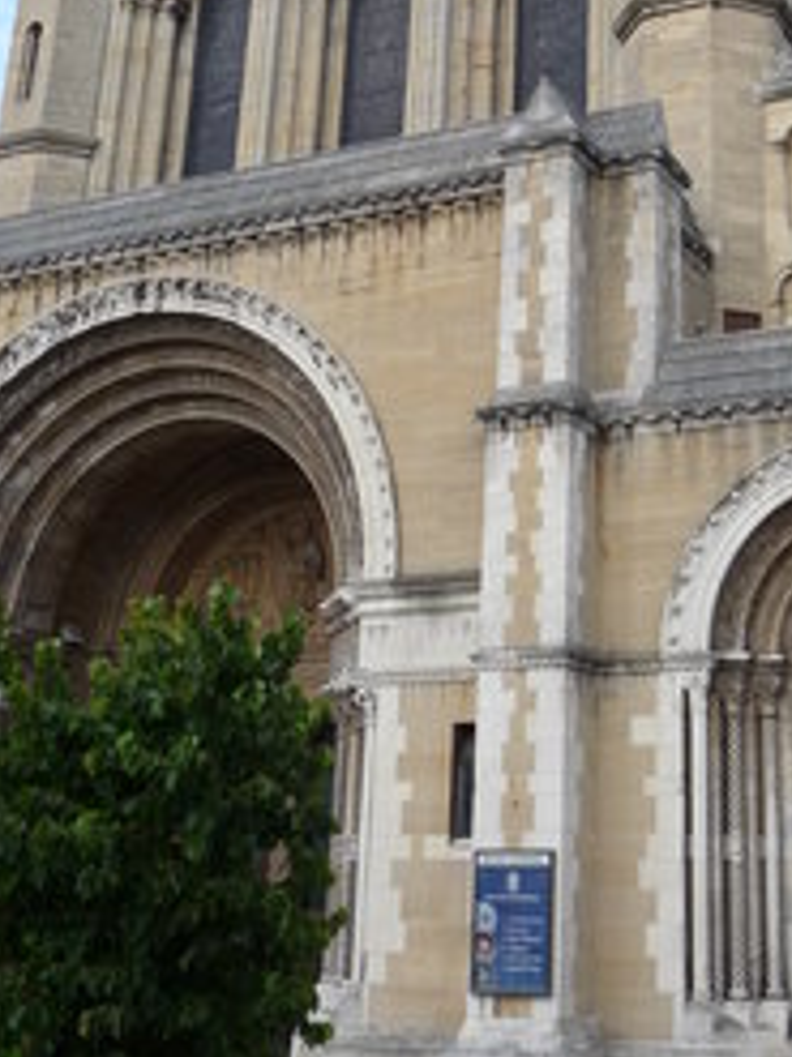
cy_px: 291
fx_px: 1557
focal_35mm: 51
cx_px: 642
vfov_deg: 36.8
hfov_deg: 27.9
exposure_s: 1/400
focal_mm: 4.7
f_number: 3.3
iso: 100
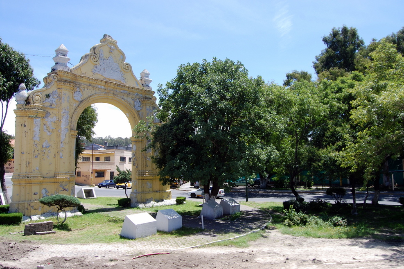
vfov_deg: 46.4
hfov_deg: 65.5
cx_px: 203
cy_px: 133
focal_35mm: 28
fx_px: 314
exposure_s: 1/250
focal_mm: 18
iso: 200
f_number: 8
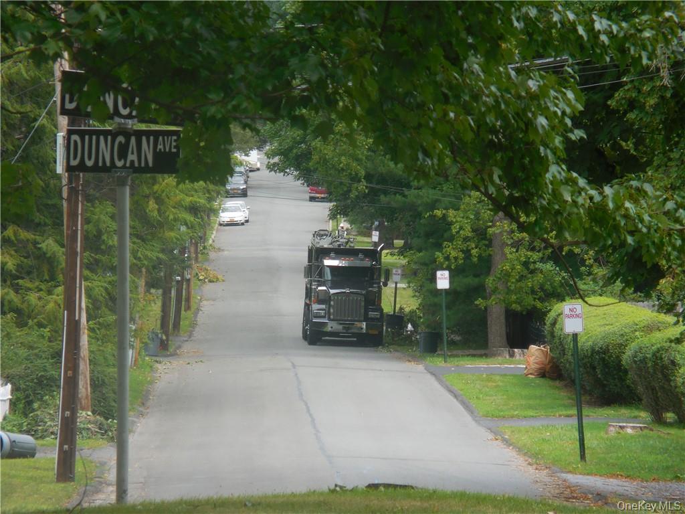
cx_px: 342
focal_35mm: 300
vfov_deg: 5.0
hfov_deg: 6.6
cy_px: 257
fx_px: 5937
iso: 125
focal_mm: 54
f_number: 6.3
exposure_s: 1/125
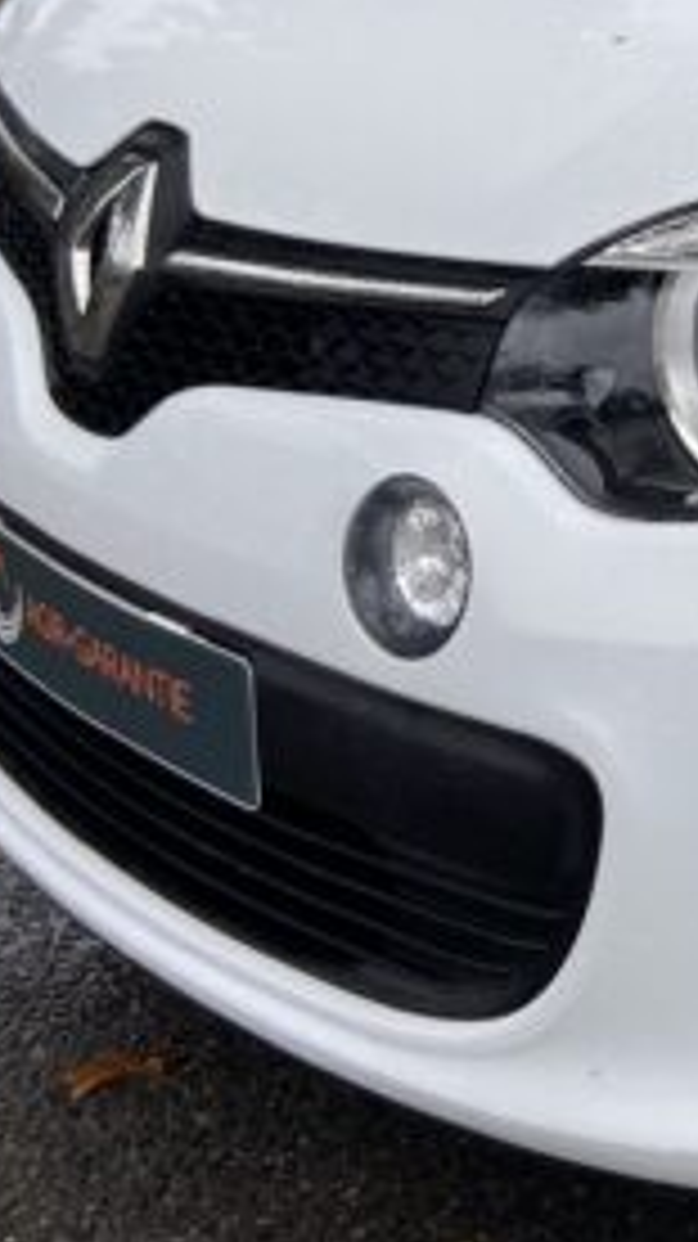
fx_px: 2701
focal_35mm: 82
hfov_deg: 13.3
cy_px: 225
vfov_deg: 25.4
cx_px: 1229
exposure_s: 1/522
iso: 32
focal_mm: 4.25
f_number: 1.8
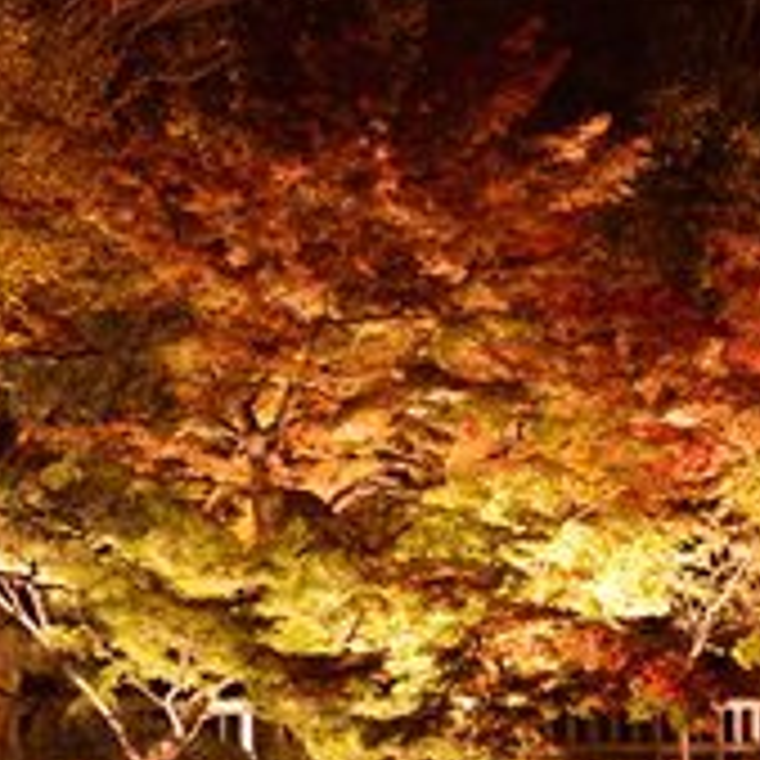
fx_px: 4620
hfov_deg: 9.2
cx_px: -250
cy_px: 358
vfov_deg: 9.4
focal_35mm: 186
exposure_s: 1/8
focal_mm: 50
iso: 800
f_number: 4
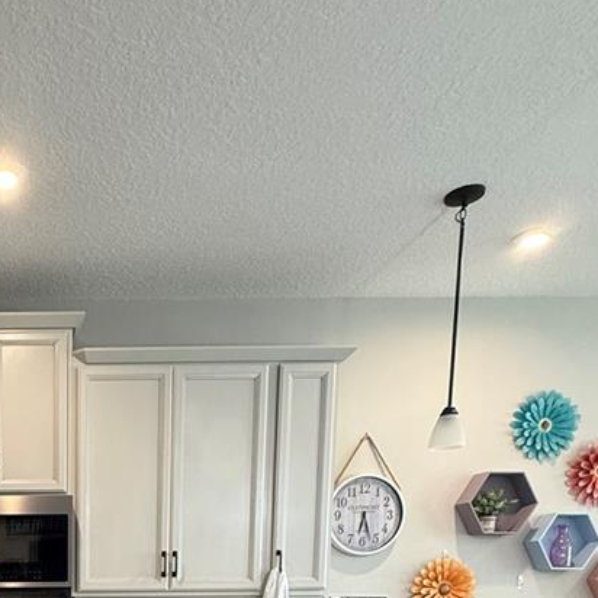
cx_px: 9
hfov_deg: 40.7
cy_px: 688
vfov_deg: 37.1
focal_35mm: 36
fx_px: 704
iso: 200
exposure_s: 1/60
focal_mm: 2.22
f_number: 2.2
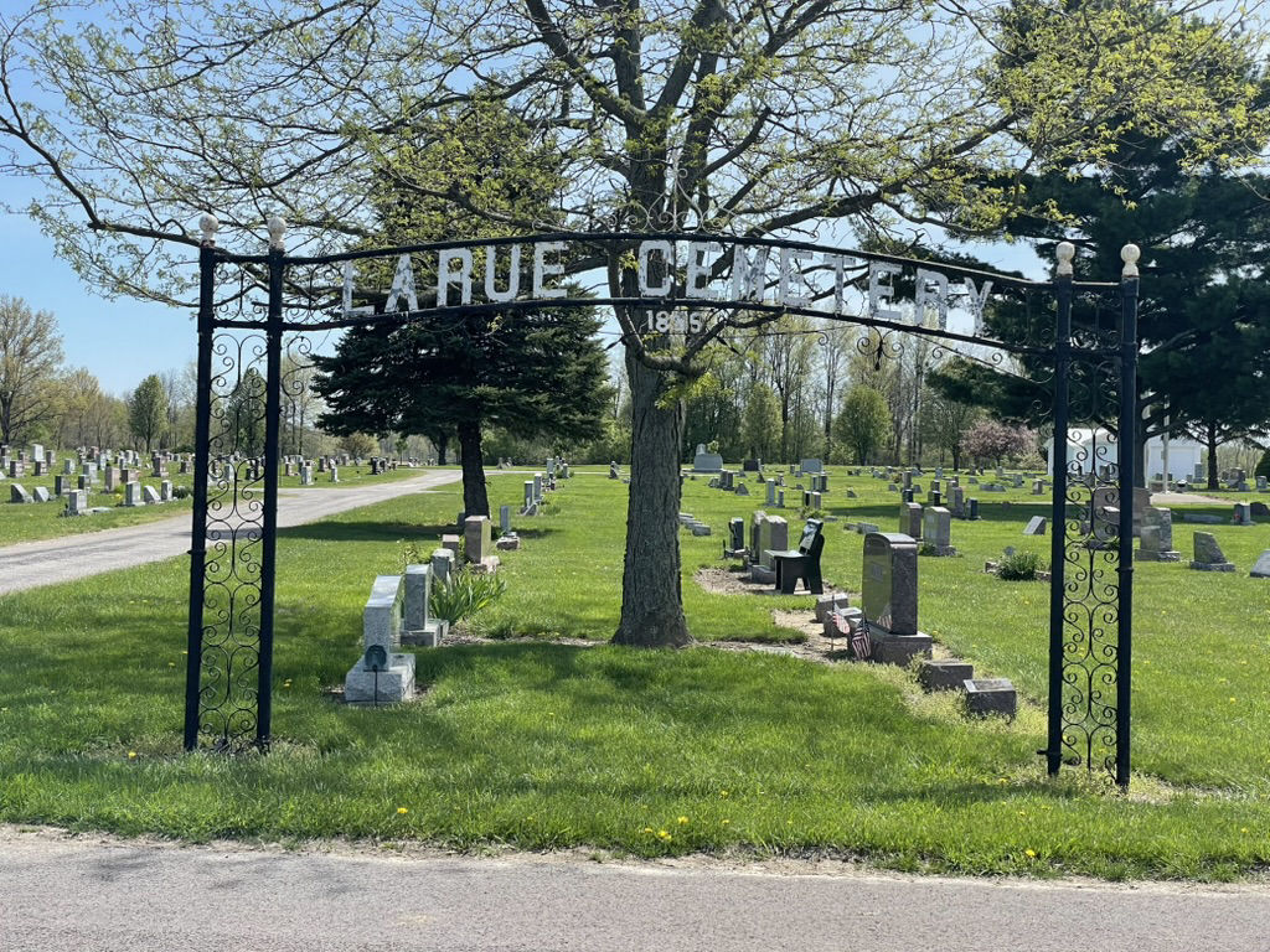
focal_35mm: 52
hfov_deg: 36.8
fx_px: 1908
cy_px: 476
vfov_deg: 28.0
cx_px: 635
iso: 25
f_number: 2
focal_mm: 6
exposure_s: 1/1089
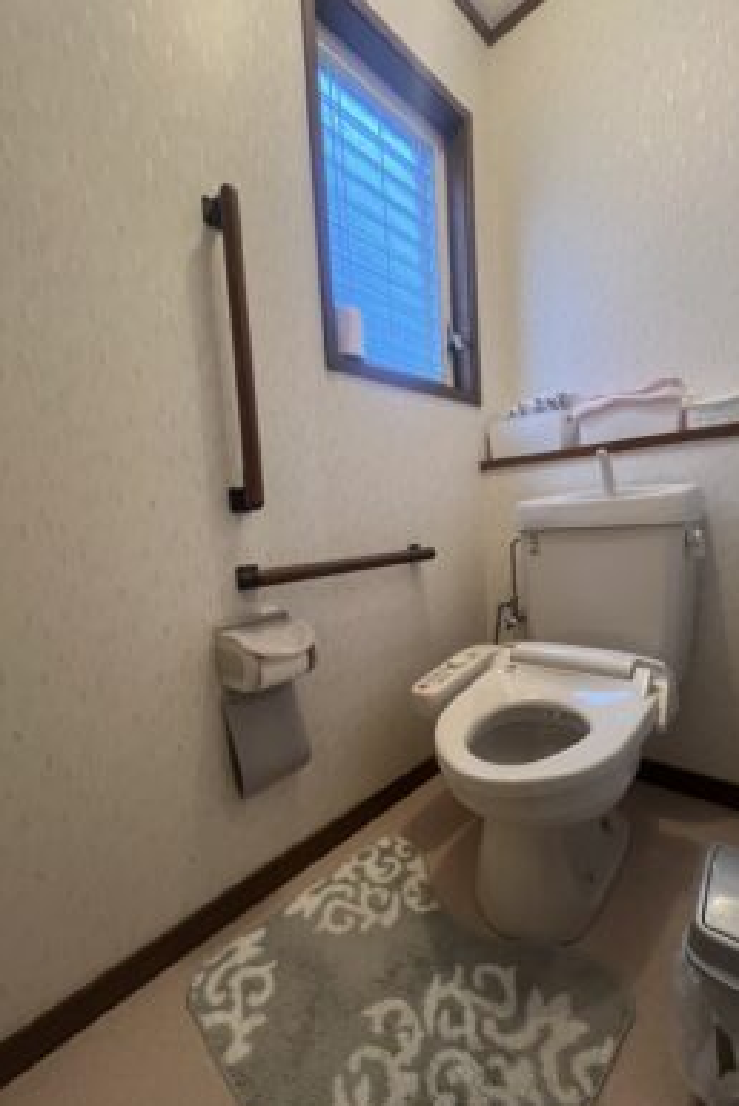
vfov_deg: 104.2
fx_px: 430
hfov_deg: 81.3
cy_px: 570
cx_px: 378
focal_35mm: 14
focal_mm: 1.57
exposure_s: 1/60
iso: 320
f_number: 1.8
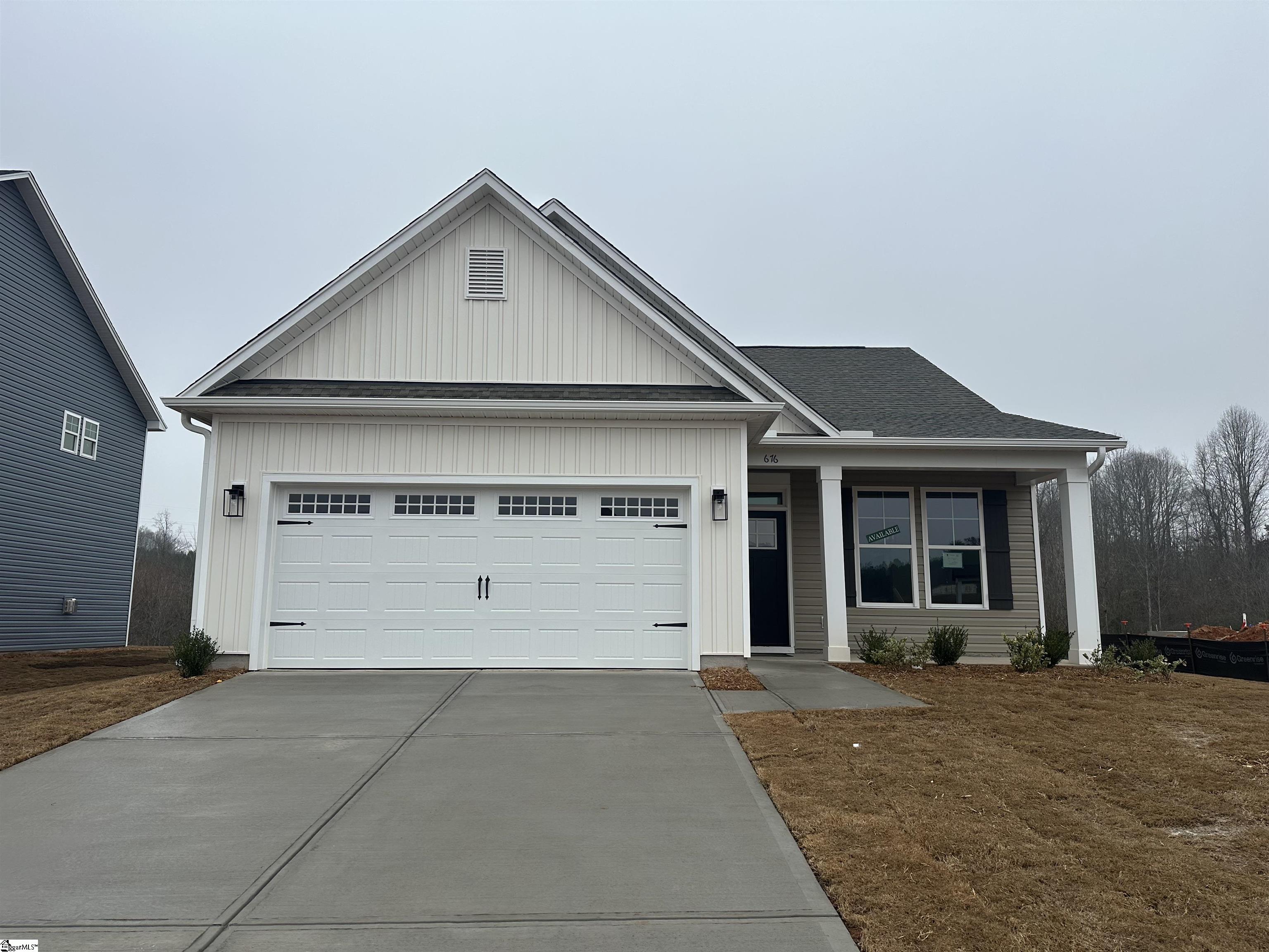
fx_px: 880
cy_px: 476
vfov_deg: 56.8
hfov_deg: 71.6
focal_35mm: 24
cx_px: 634
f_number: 1.78
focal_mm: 6.86
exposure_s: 1/2110
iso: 80
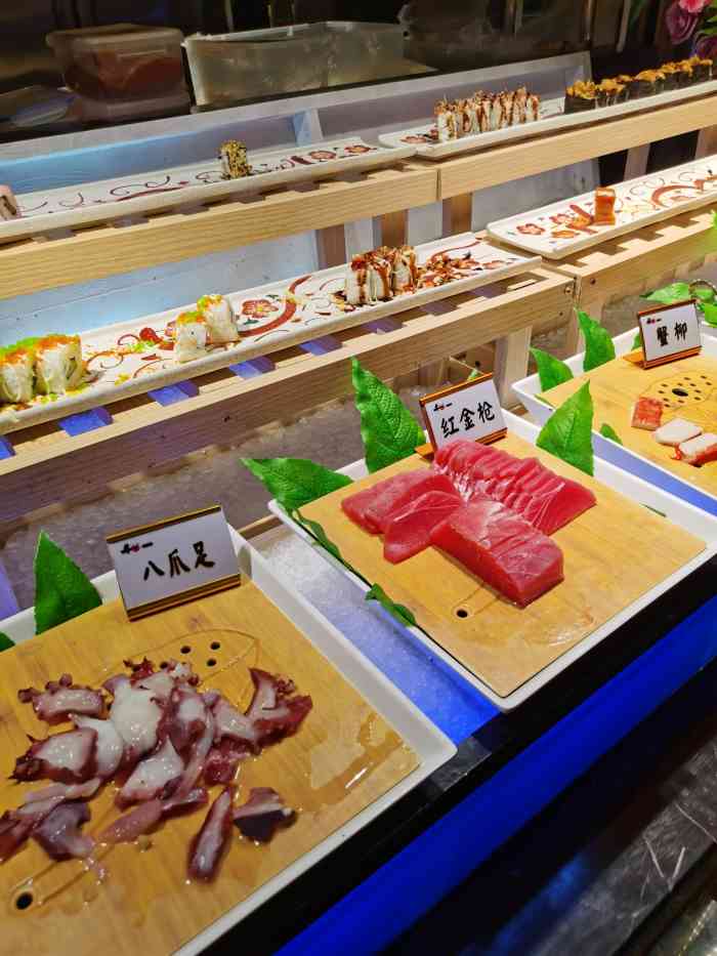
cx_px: 358
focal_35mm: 27
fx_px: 745
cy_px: 478
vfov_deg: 65.3
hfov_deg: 51.4
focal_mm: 5.58
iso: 50
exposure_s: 1/213
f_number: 1.8
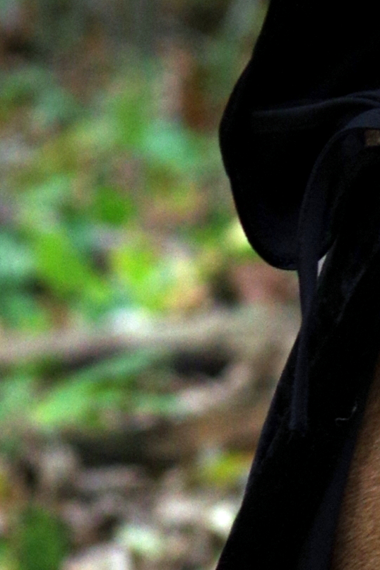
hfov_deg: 1.7
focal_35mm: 811
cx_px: 562
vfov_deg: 2.5
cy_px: 537
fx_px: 12840
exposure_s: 1/60
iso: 400
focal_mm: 95
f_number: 6.3
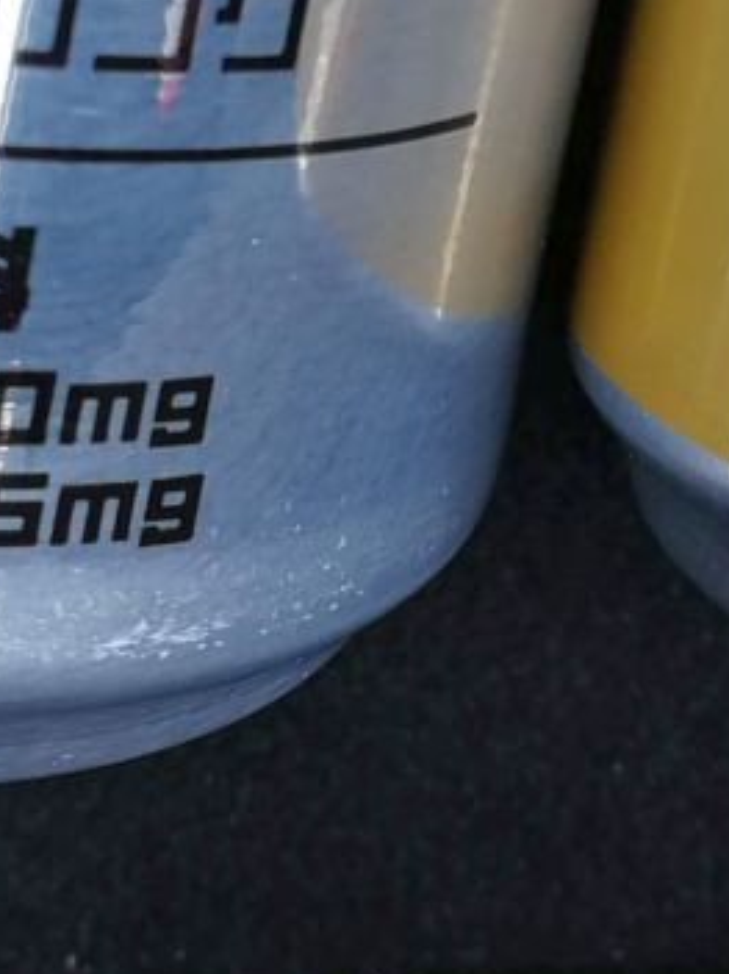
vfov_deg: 15.5
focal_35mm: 123
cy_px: -142
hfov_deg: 12.0
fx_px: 3456
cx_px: 518
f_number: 2.2
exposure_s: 1/60
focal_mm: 3.95
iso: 64
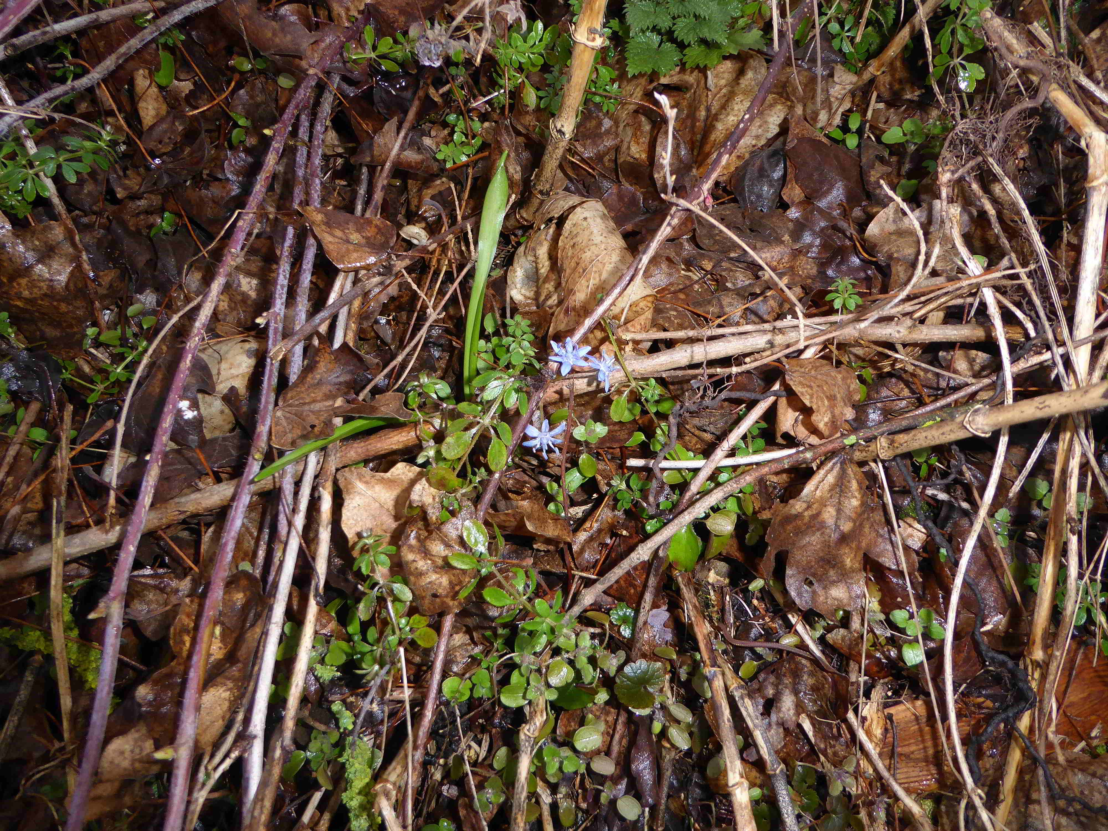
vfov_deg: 54.9
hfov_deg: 69.4
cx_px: 554
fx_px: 800
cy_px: 416
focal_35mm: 25
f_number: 3.3
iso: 100
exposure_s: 1/60
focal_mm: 4.3
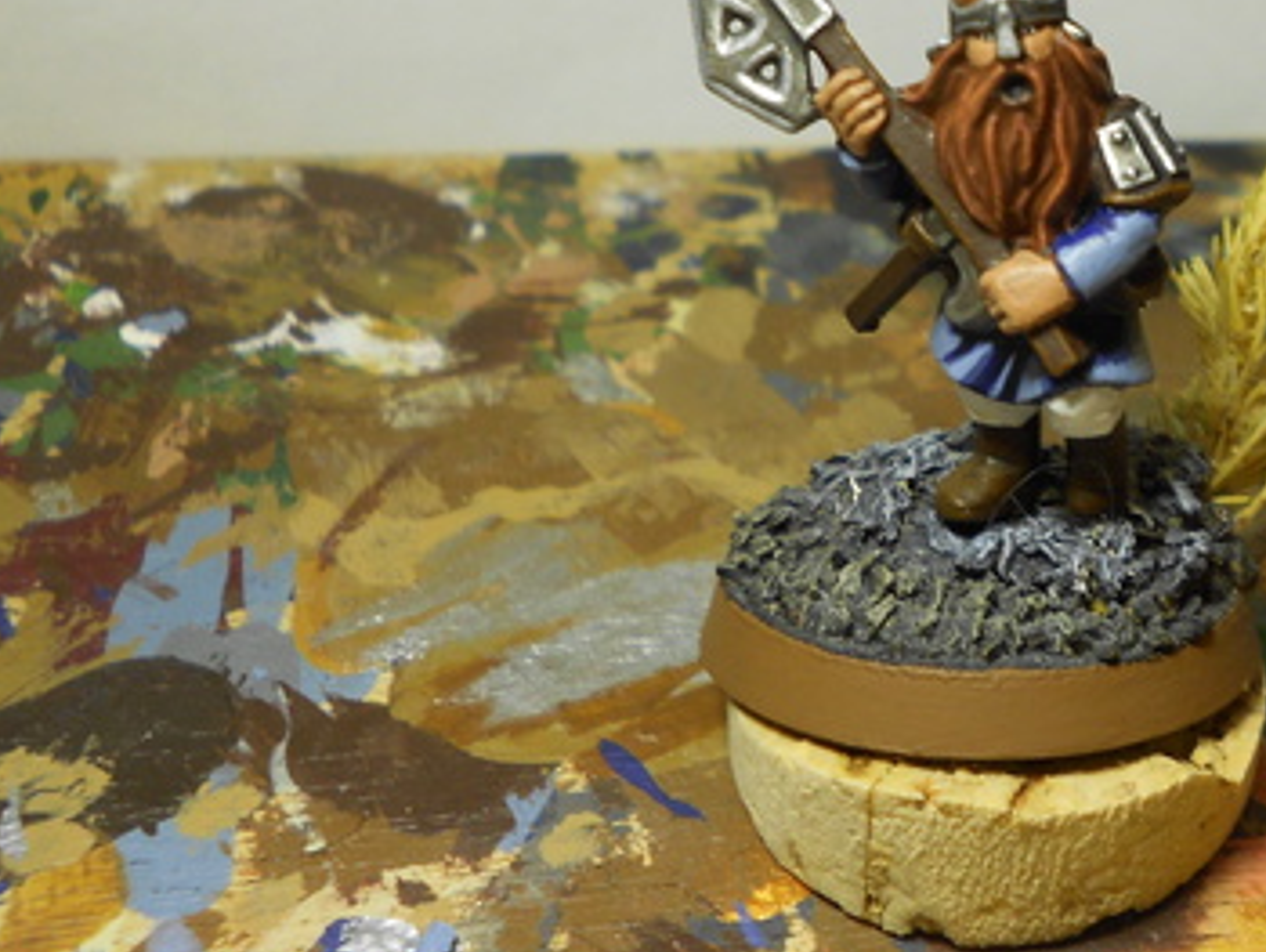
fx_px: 1940
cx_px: 1035
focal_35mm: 53
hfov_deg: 34.9
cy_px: 224
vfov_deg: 27.1
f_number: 3.4
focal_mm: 5.1
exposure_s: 1/30
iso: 80
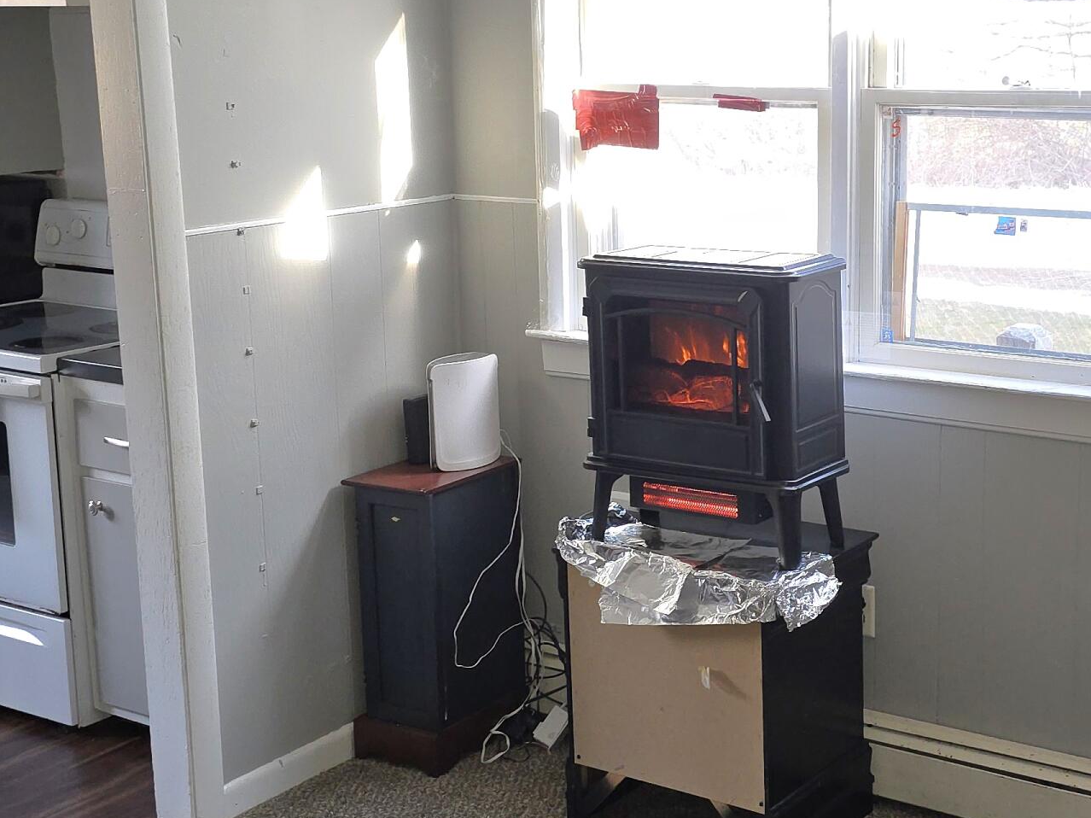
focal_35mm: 54
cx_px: 774
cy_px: 363
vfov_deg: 27.0
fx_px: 1702
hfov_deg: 35.0
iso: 100
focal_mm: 6.3
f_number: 1.7
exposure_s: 1/60.2
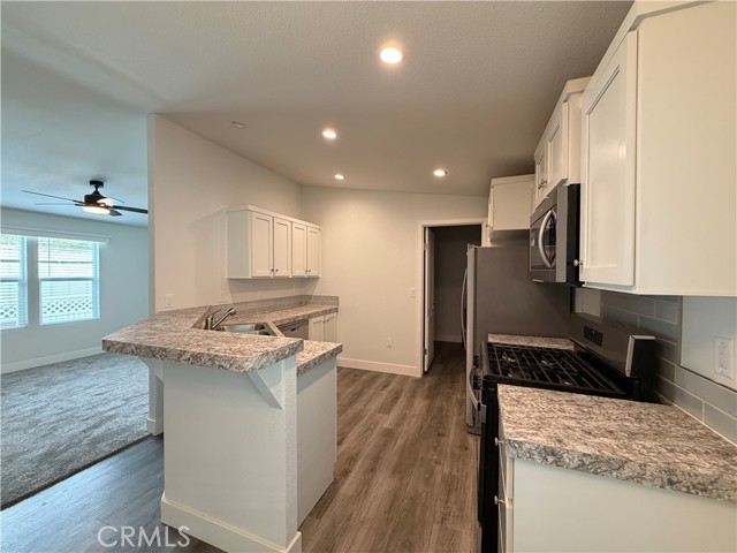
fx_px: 298
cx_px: 368
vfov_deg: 85.7
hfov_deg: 102.1
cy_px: 276
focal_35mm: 14
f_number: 2.2
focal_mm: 2.22
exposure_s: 1/60
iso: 500
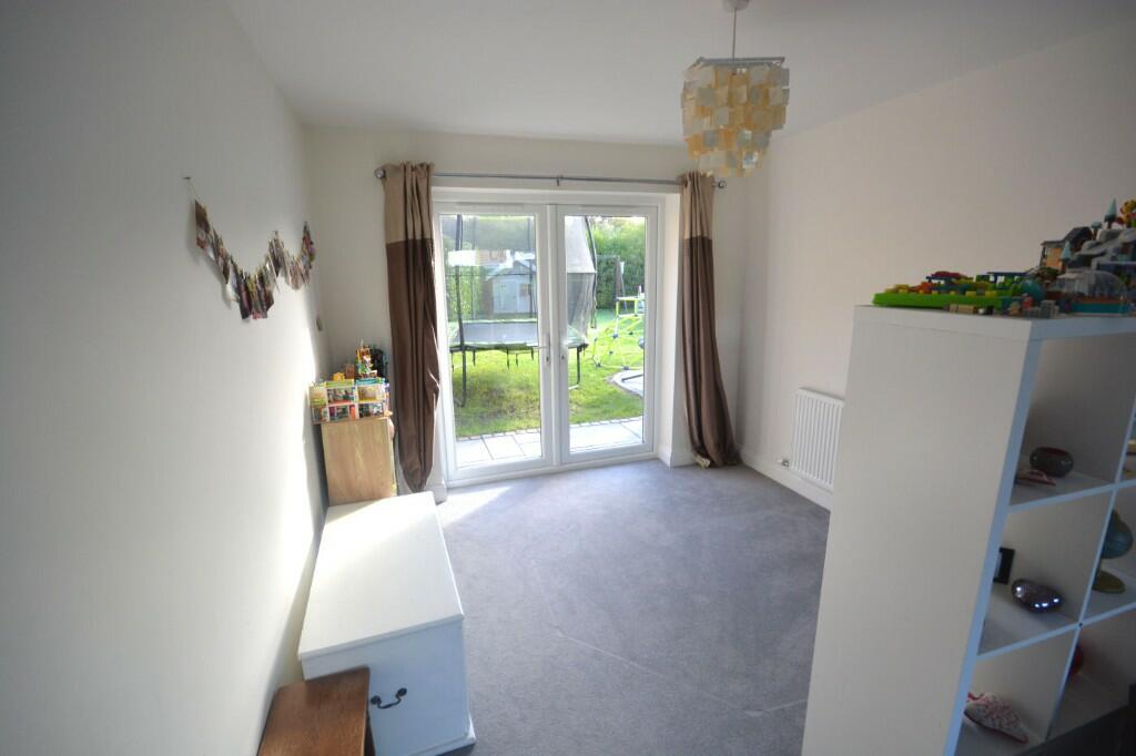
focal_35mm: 15
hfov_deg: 100.4
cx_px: 568
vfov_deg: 77.3
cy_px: 378
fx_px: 473
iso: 400
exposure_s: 1/50
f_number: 8
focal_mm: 10
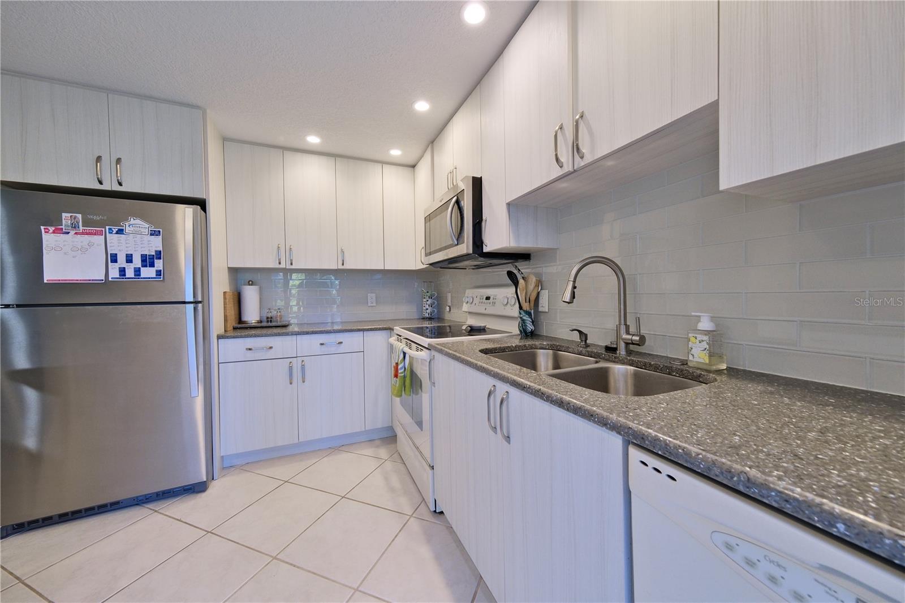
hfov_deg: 112.6
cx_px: 452
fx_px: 302
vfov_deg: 90.0
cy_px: 302
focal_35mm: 12
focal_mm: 8
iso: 640
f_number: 5.6
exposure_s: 1/40
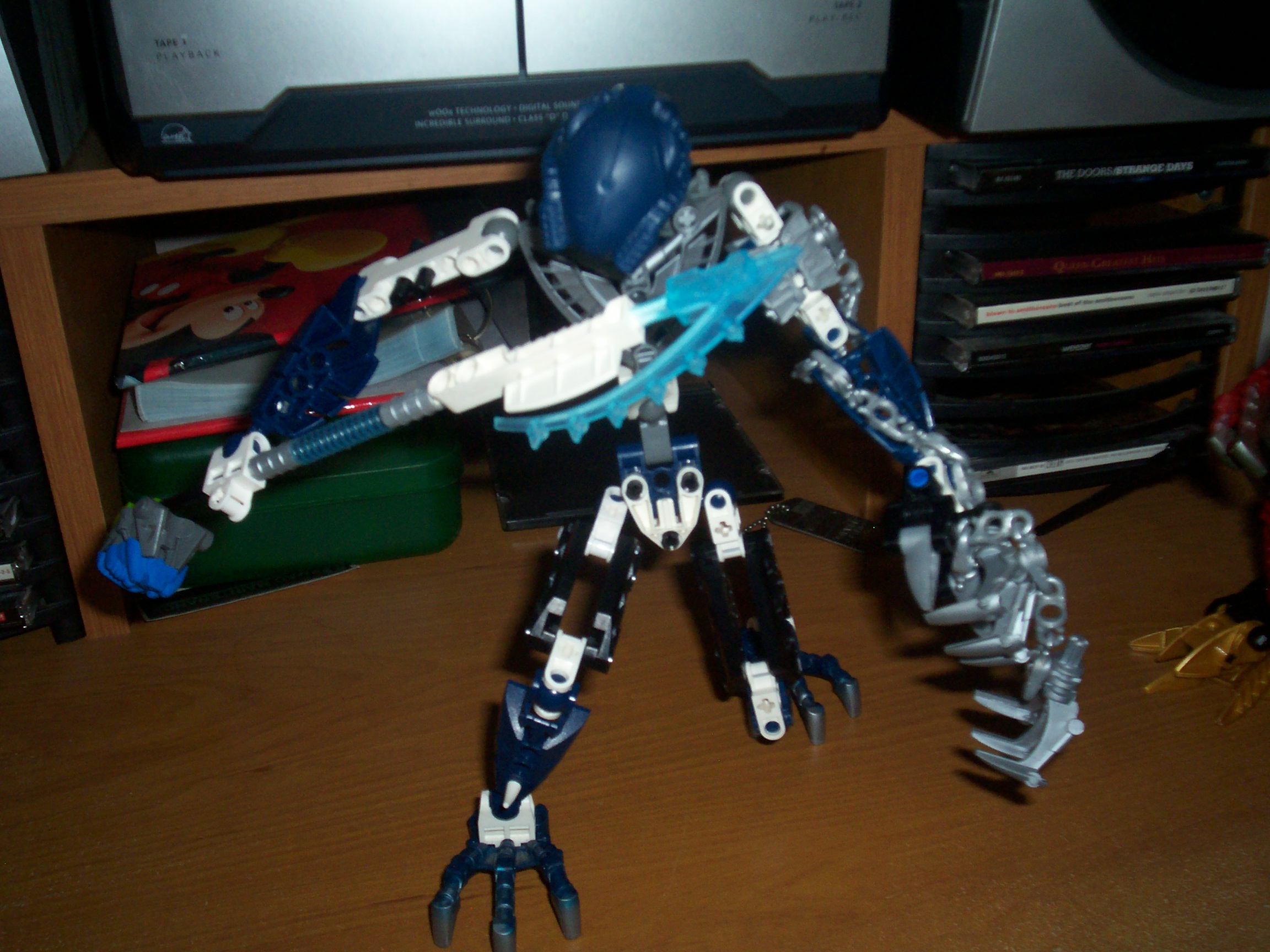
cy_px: 476
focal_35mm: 36
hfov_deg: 51.4
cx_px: 635
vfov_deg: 39.7
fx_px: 1321
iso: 140
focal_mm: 5.9
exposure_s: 1/64
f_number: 4.5
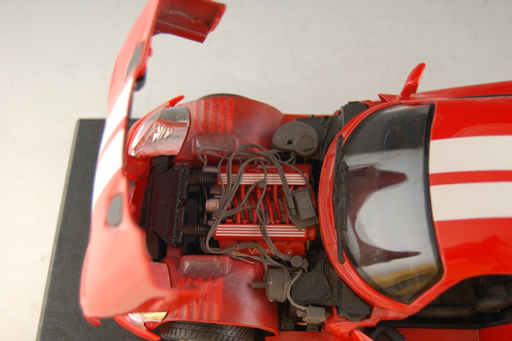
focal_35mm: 48
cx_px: 256
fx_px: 682
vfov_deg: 28.0
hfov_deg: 41.1
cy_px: 170
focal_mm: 32
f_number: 4.5
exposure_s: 1/40
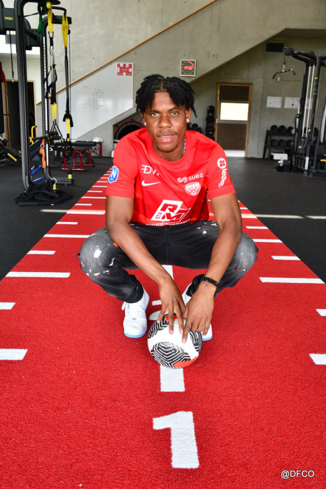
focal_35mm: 33
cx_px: 163
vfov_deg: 57.2
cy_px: 244
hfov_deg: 40.0
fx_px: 448
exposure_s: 1/250
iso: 400
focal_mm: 22
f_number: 4
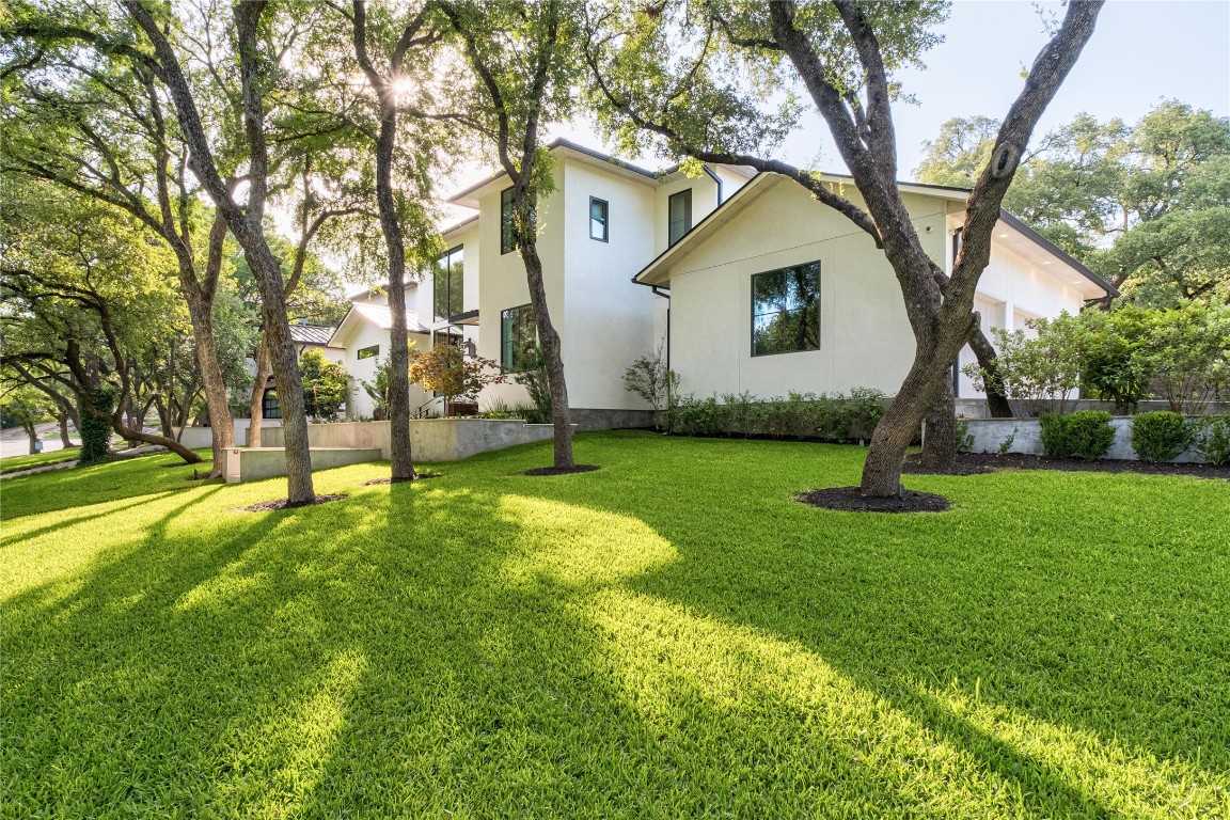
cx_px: 615
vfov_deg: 67.4
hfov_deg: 90.0
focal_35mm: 18
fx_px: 615
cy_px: 410
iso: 640
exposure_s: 1/200
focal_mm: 12
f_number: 8
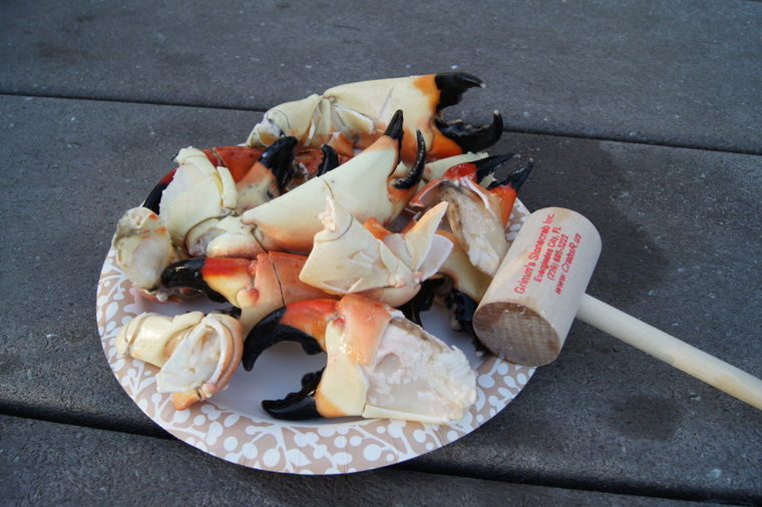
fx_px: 635
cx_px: 381
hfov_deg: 62.0
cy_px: 254
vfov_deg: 43.6
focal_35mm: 30
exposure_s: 1/60
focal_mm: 20
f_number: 9
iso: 200
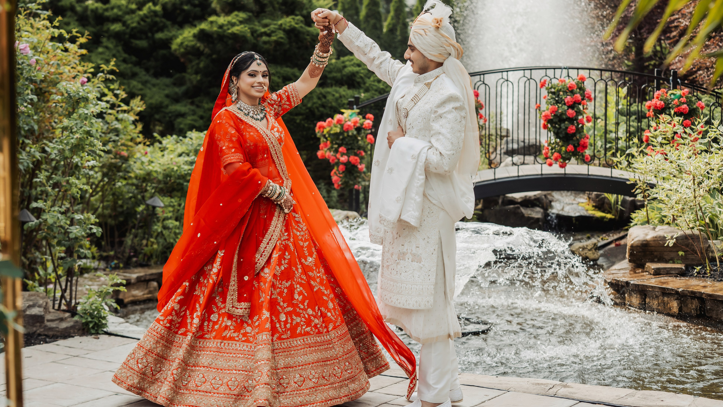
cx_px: 356
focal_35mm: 77
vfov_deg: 15.7
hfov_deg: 27.5
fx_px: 1476
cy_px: 200
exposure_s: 1/800
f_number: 3.5
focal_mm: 70
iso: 400
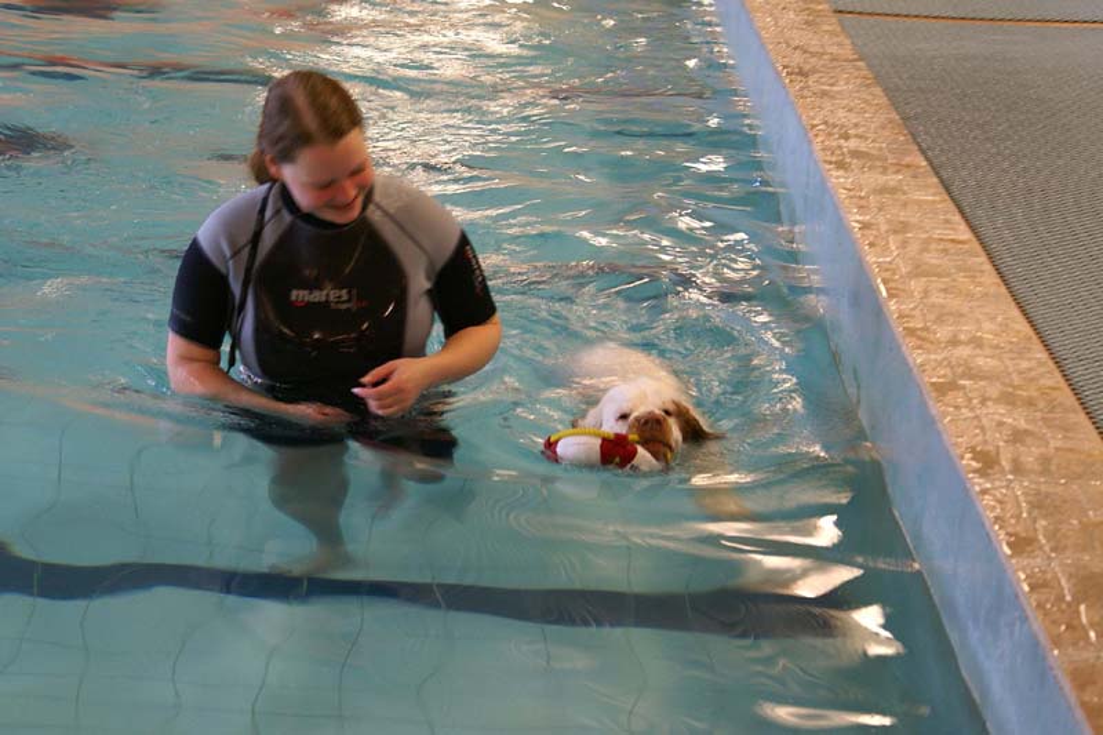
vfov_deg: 13.0
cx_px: 552
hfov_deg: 19.5
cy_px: 368
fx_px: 3216
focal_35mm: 105
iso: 400
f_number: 5.6
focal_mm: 70
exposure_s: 1/15
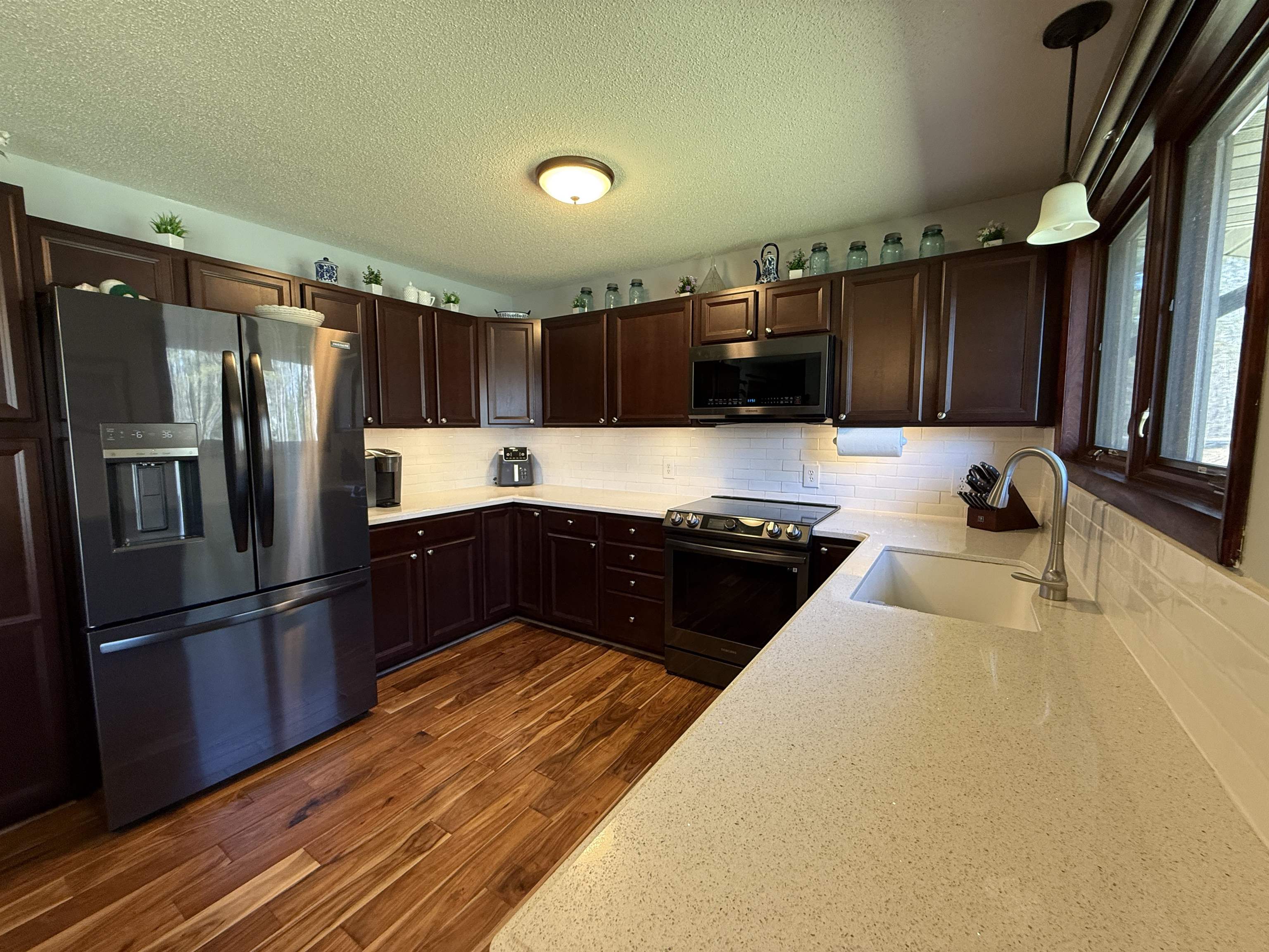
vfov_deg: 85.7
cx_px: 634
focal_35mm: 14
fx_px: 513
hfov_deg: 102.1
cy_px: 476
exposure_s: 1/60
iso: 200
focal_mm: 2.22
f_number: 2.2
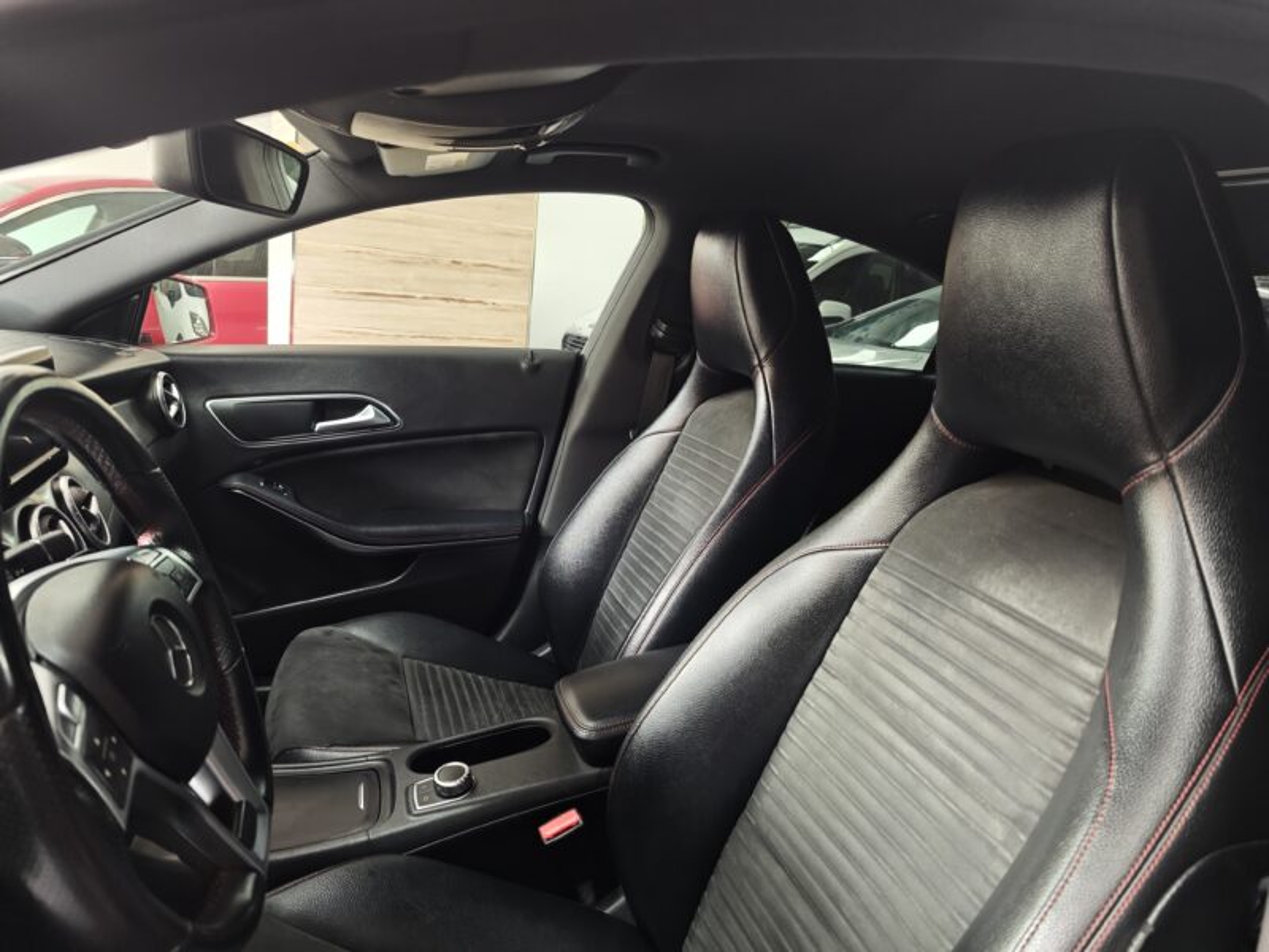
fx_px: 843
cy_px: 476
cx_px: 634
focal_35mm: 23
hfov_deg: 73.9
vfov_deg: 58.9
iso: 200
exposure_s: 1/50
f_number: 1.62
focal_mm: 6.55
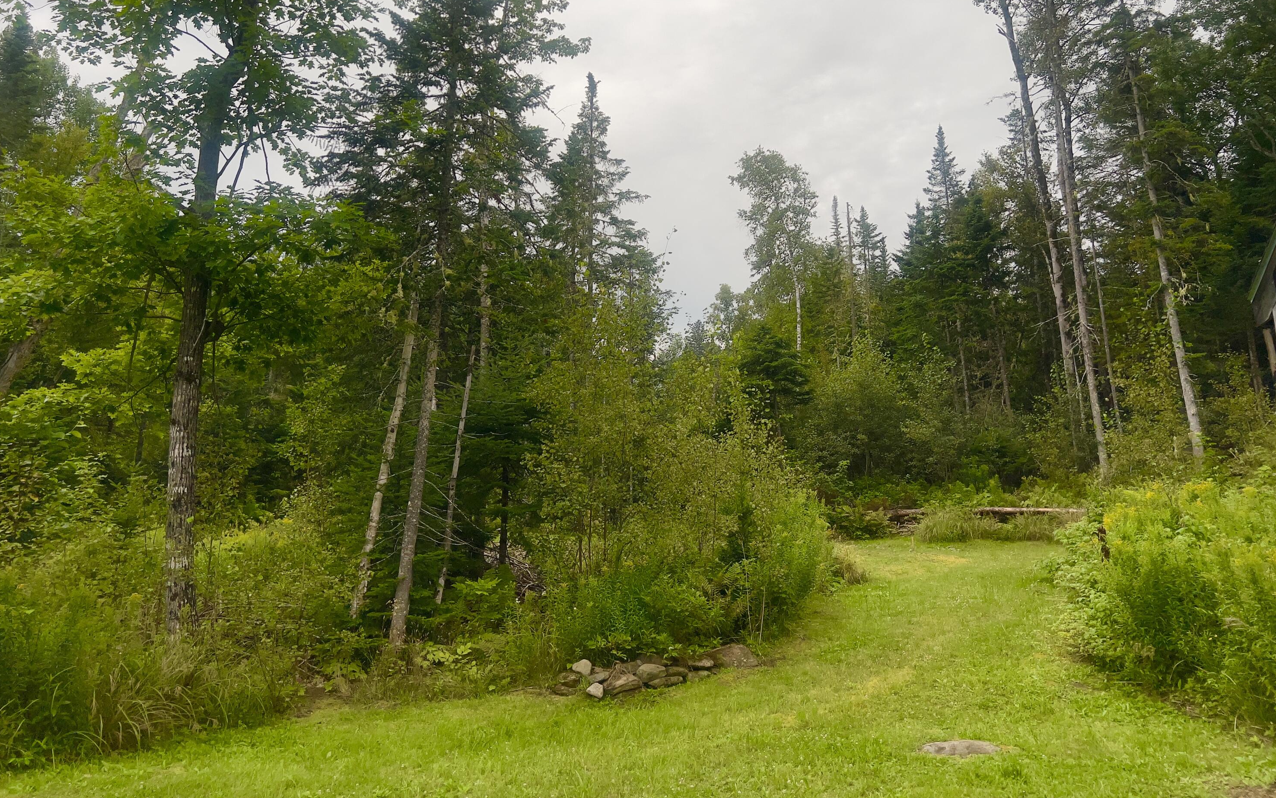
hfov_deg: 66.5
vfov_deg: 44.3
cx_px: 644
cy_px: 315
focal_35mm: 28
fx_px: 974
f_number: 1.5
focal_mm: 5.7
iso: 32
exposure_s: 1/4274
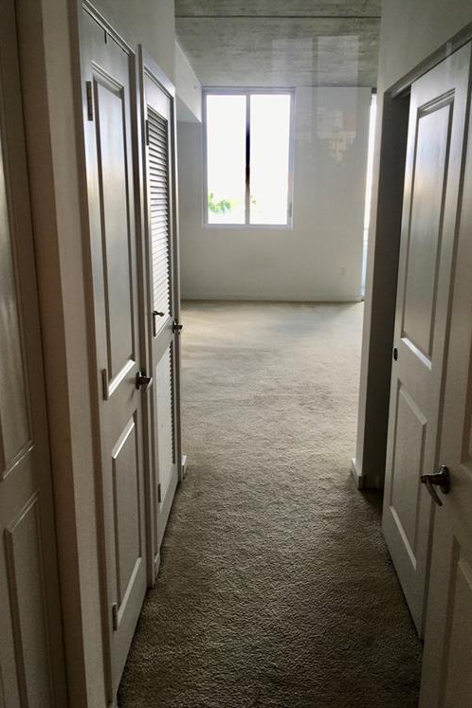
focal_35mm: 31
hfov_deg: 42.3
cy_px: 346
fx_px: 610
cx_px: 248
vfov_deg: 60.3
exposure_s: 1/40
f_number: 2.2
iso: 25
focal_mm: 4.15
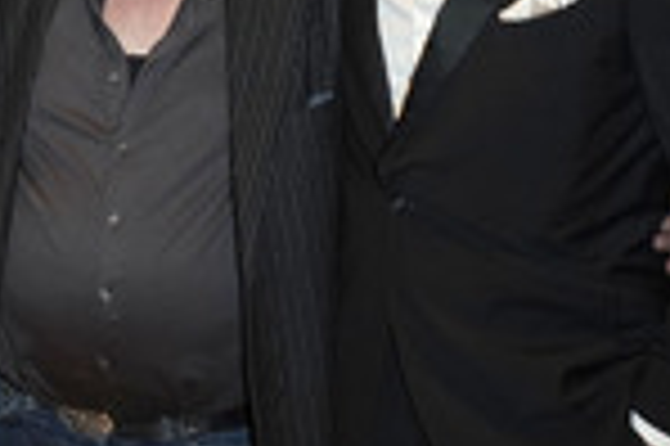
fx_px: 1580
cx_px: -119
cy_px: -9
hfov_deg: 22.2
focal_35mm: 85
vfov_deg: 15.7
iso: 1600
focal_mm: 28
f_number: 5
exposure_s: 1/100
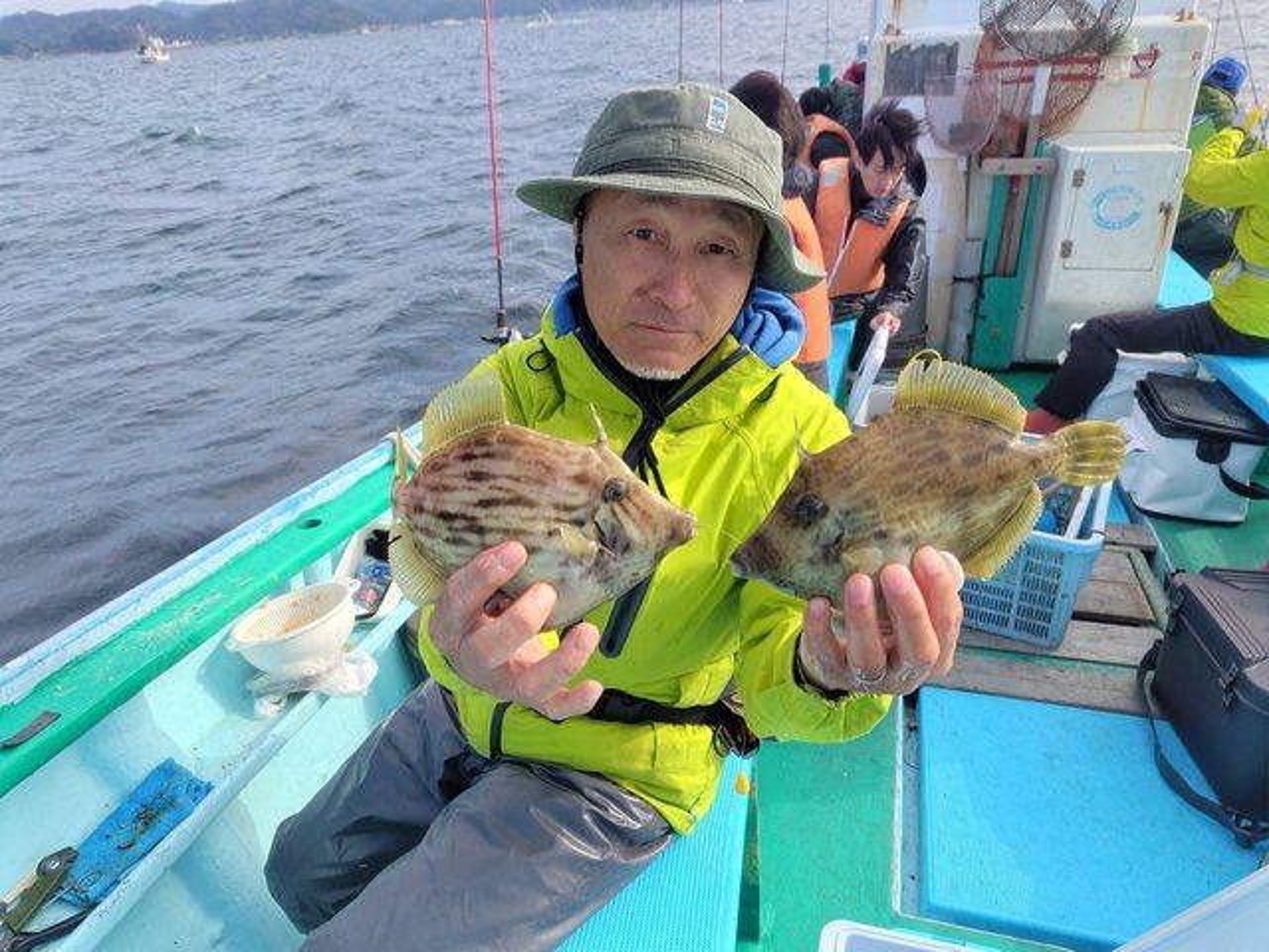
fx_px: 843
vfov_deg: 58.9
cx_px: 634
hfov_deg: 73.9
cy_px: 476
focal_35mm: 23
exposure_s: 1/592
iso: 50
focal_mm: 5.6
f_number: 1.9
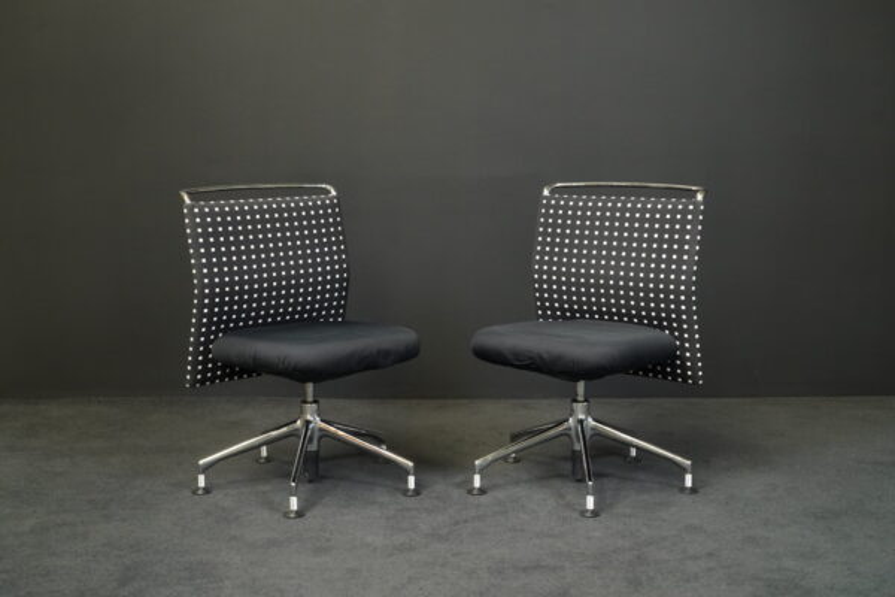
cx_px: 448
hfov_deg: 37.5
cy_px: 298
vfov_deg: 25.5
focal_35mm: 53
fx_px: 1318
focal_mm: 53
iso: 5000
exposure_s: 1/160
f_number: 7.1
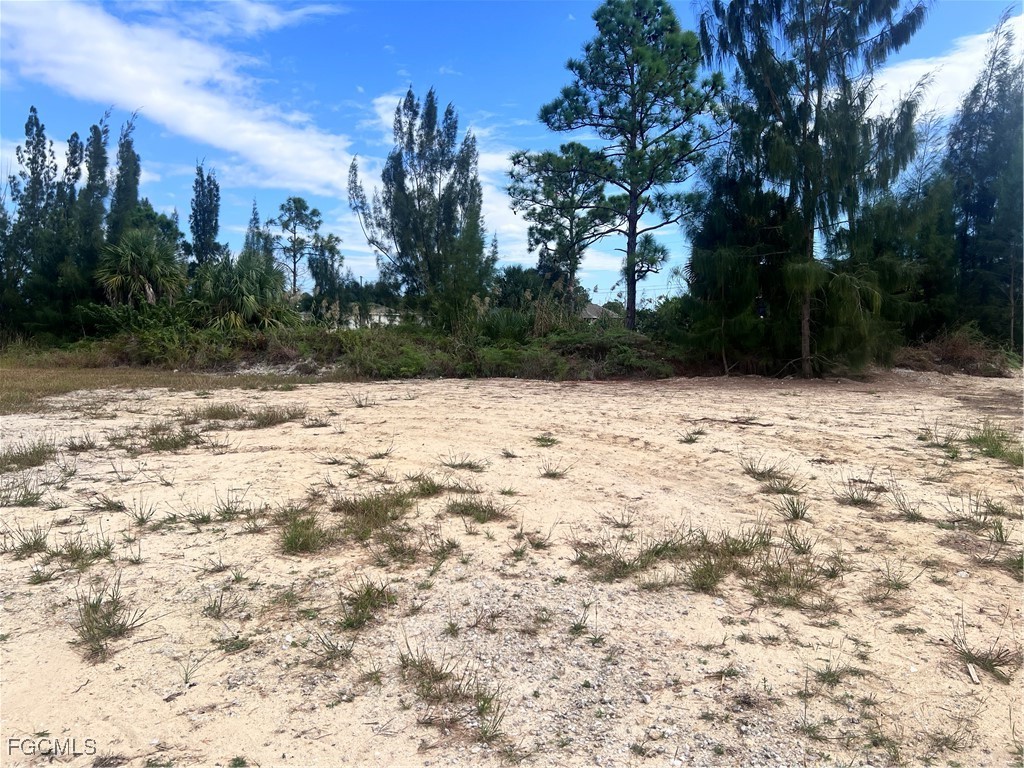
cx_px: 512
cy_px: 384
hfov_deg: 67.3
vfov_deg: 53.1
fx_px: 769
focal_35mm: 26
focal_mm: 5.7
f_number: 1.5
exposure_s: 1/4630
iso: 50
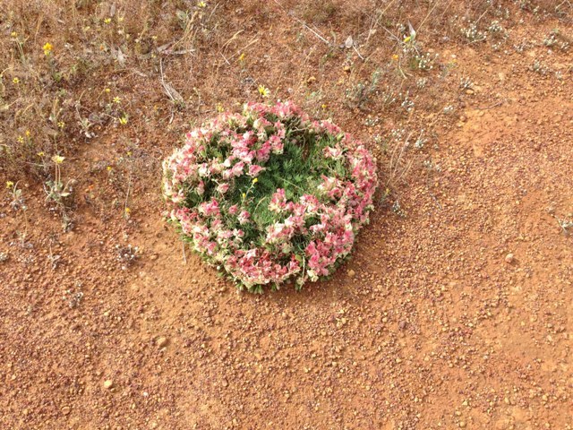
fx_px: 579
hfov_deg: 52.6
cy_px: 215
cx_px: 286
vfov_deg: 40.7
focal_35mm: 35
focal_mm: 4.28
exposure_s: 1/484
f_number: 2.4
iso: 50
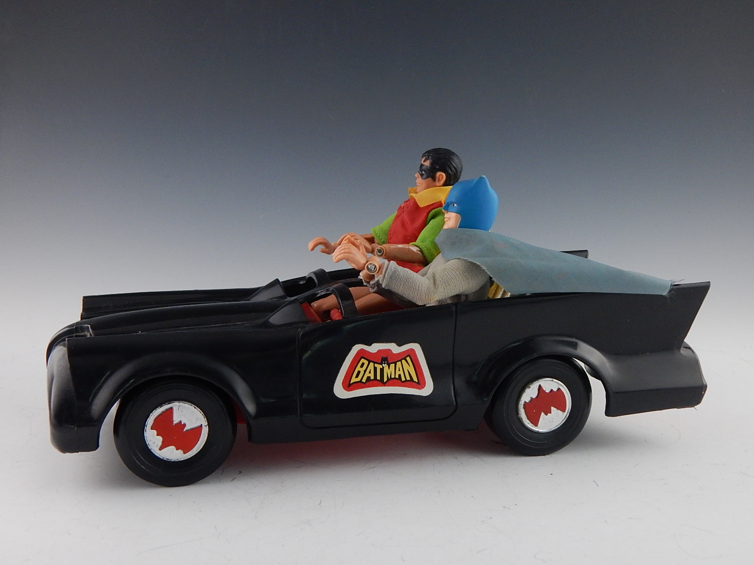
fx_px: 937
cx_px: 377
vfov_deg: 33.6
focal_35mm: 43
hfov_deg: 43.9
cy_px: 282
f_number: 3.6
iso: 400
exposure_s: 1/60
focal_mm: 7.7
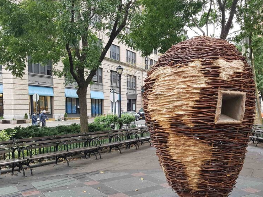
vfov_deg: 39.4
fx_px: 274
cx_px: 164
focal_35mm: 36
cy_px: 123
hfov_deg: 50.8
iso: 100
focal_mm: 4.2
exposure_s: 1/60
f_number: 1.7
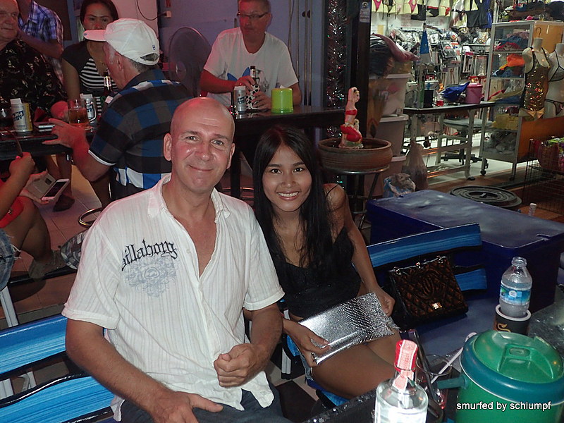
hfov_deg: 60.0
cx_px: 282
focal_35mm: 30
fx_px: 489
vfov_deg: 46.8
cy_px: 212
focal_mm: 5.5
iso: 400
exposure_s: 1/30
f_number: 2.3
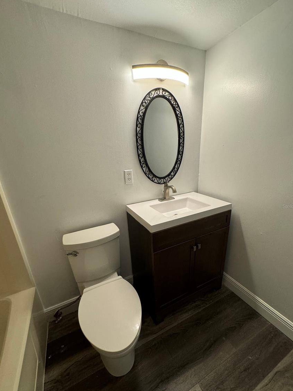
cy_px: 206
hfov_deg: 81.7
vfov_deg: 98.1
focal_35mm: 15
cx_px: 150
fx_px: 169
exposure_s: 1/120
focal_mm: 2.22
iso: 200
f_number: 2.2
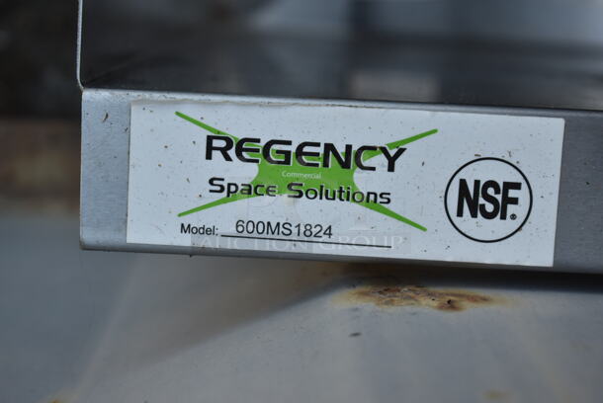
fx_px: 1383
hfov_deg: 24.6
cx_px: 302
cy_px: 202
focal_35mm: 82
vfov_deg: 16.6
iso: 320
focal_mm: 55
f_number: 5.6
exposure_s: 1/100
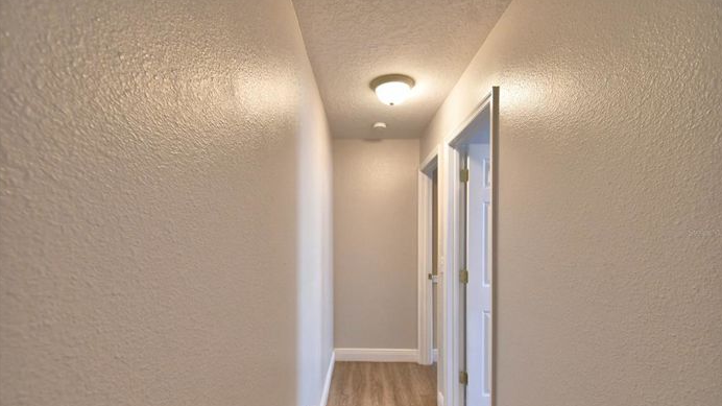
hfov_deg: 99.4
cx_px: 362
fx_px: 306
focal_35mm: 16
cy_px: 232
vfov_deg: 66.7
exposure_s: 1/30
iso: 560
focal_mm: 10
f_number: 4.5
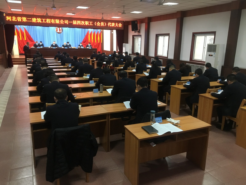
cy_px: 92
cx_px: 123
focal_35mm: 29
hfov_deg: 61.7
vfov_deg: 48.2
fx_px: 206
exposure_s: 1/33
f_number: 2.2
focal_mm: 4.15
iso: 250
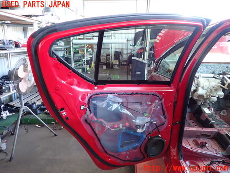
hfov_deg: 69.4
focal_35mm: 25
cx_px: 115
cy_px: 86
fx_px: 166
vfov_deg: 54.9
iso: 200
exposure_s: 1/40
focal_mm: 4.5
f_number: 2
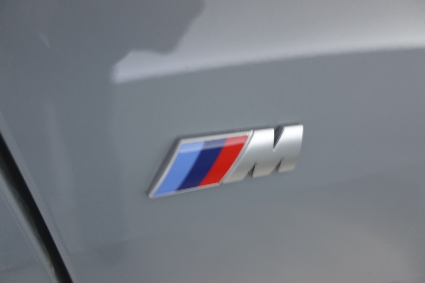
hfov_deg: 73.7
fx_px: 283
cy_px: 142
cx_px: 212
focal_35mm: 24
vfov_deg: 53.1
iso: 200
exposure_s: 1/30
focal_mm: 9.4
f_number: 1.8
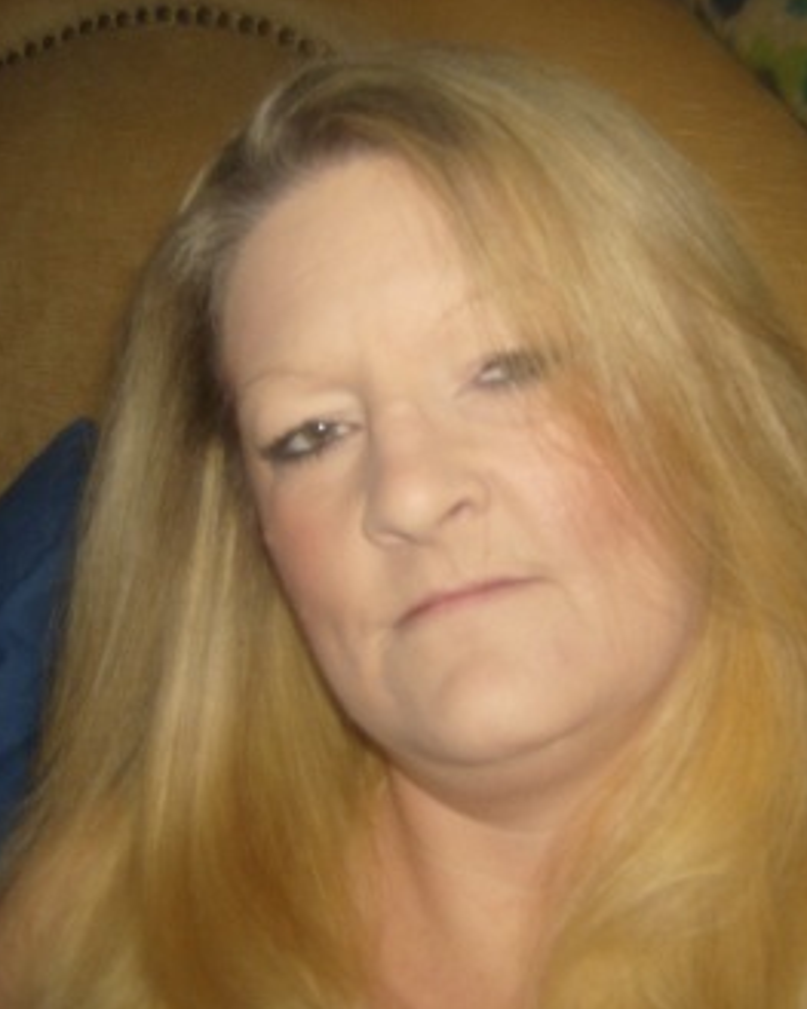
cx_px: 396
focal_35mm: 48
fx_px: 1434
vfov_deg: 38.8
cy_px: 504
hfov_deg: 31.4
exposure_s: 1/60
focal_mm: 6
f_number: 2.8
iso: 200
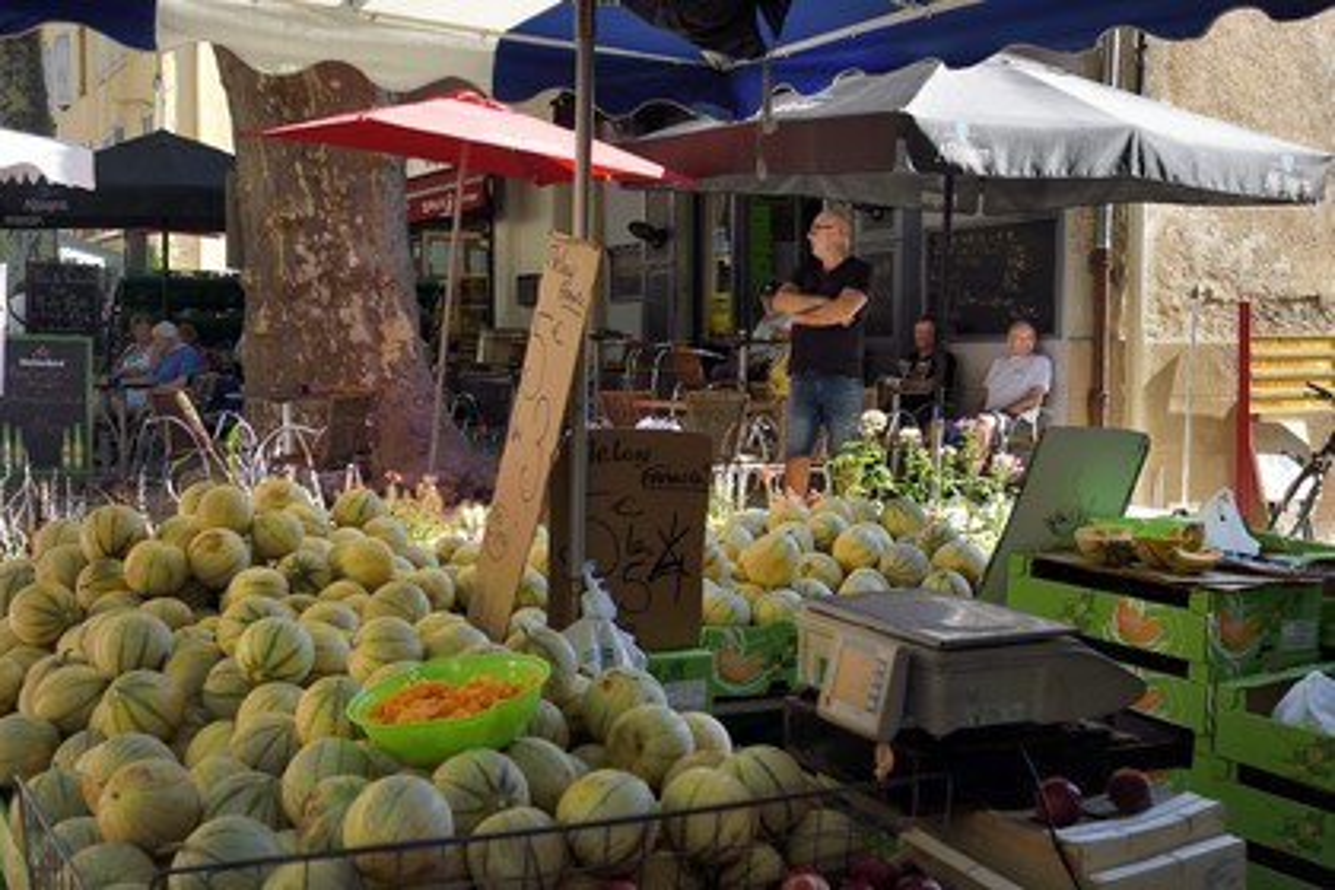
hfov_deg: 44.5
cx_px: 668
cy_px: 445
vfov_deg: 30.5
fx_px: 1632
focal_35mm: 44
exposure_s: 1/100
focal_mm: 44
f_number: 9
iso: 200
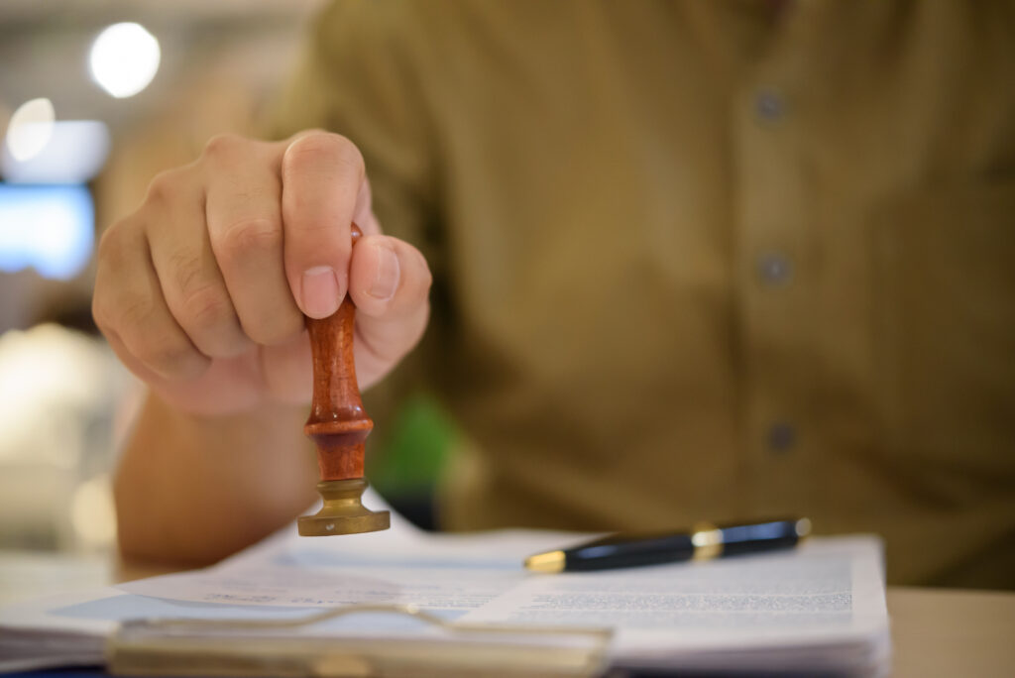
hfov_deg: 33.4
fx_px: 1693
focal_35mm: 60
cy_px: 339
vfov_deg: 22.7
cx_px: 508
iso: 6400
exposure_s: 1/160
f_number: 3
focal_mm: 60
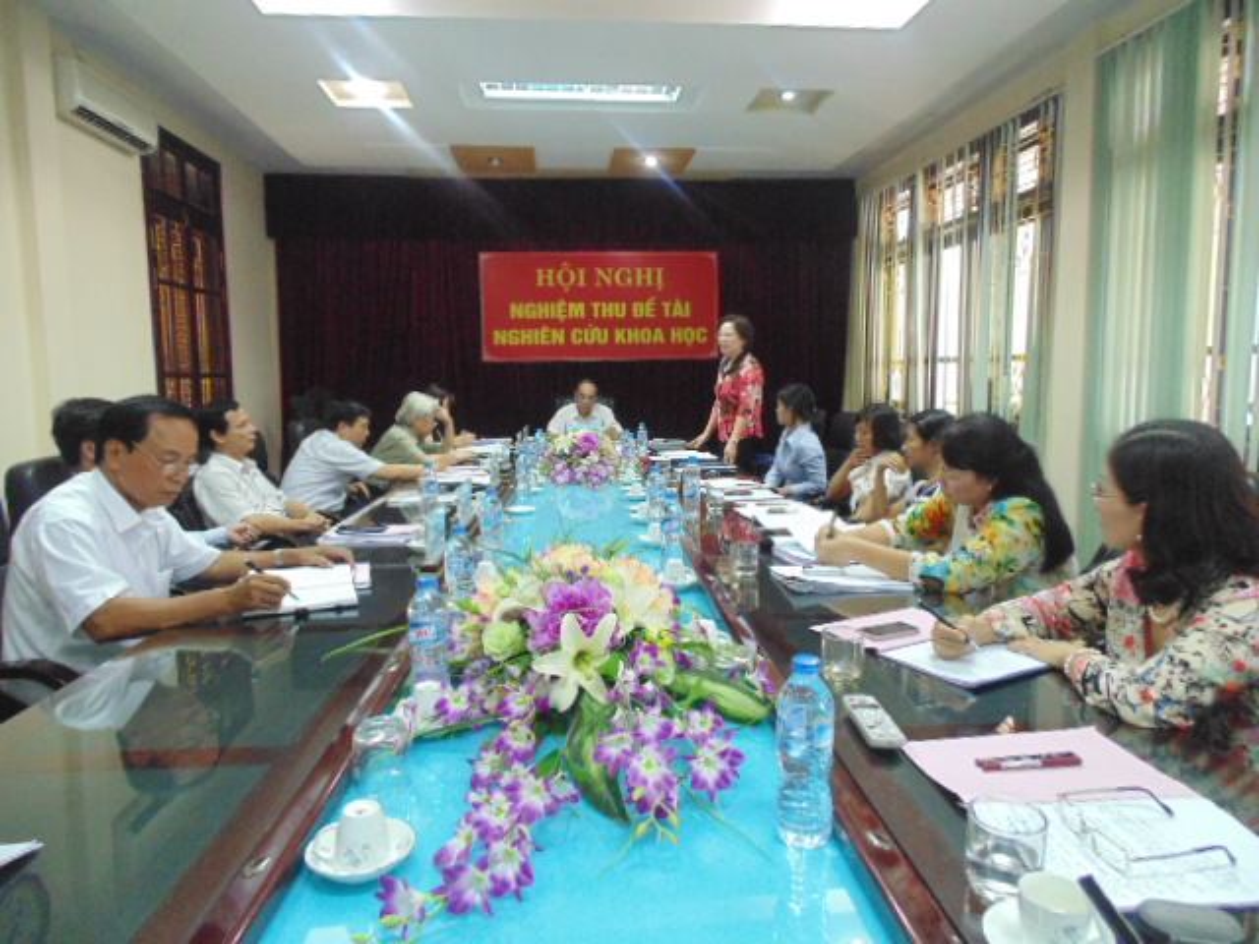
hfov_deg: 76.4
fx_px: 800
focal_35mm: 22
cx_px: 630
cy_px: 472
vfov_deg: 61.1
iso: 500
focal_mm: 4
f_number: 3.1
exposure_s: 1/20
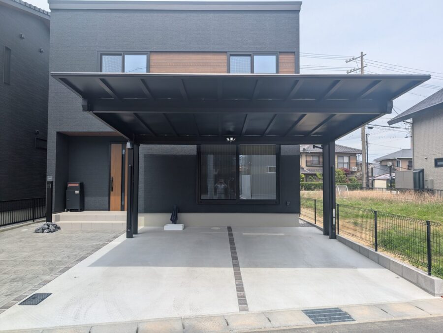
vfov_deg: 57.0
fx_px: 308
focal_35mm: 24
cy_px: 166
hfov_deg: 71.5
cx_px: 222
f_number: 1.68
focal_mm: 6.9
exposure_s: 1/980
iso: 23
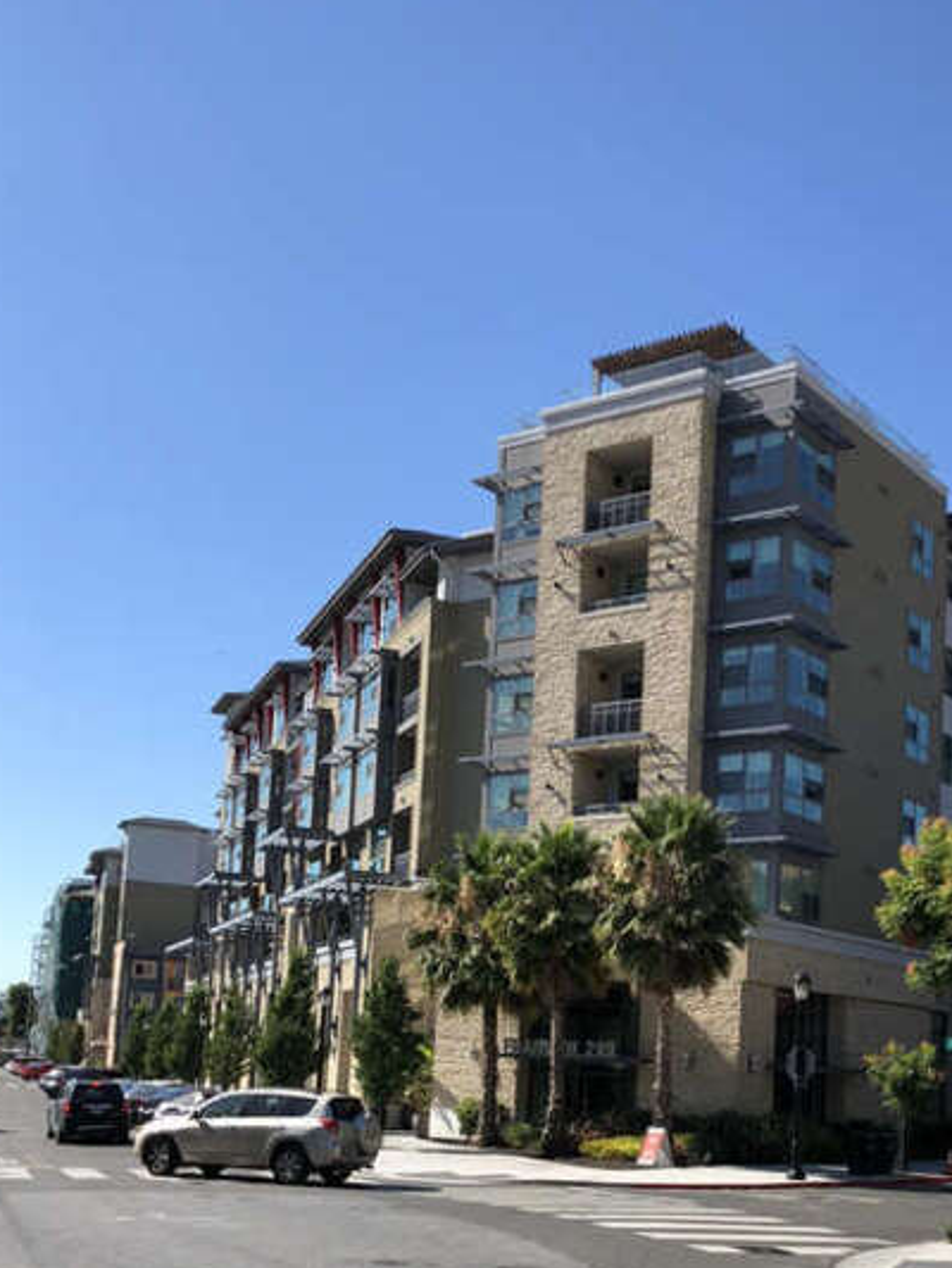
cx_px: 621
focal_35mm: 42
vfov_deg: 43.5
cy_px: 940
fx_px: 1539
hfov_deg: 34.1
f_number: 1.8
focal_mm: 4
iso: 20
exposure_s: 1/1429
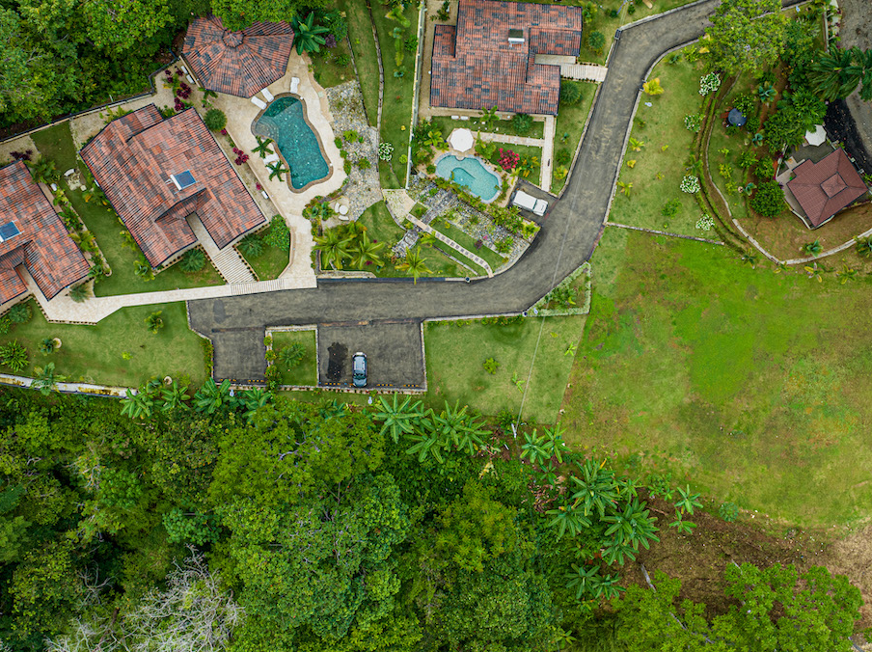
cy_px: 285
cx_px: 488
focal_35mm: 34
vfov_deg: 41.6
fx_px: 856
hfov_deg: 53.9
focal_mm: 12.29
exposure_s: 1/640
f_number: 2.8
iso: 100
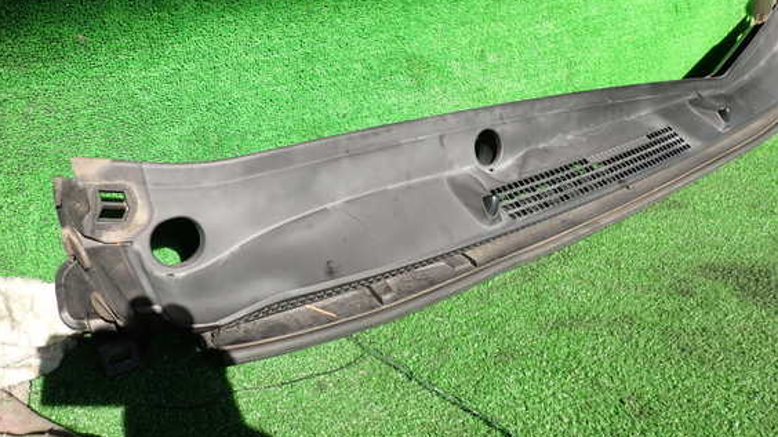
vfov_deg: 40.0
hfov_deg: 66.0
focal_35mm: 29
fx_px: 598
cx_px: 366
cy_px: 181
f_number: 2.8
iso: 100
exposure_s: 1/640
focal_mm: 4.5
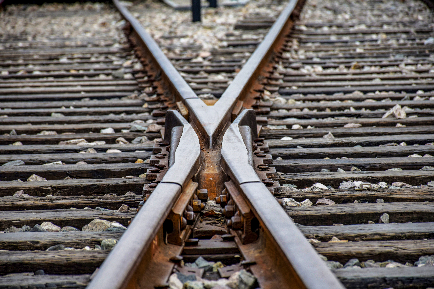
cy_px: 144
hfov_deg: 10.5
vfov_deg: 7.0
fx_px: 2351
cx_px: 217
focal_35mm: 195
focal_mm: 130
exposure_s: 1/30
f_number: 5.6
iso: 100
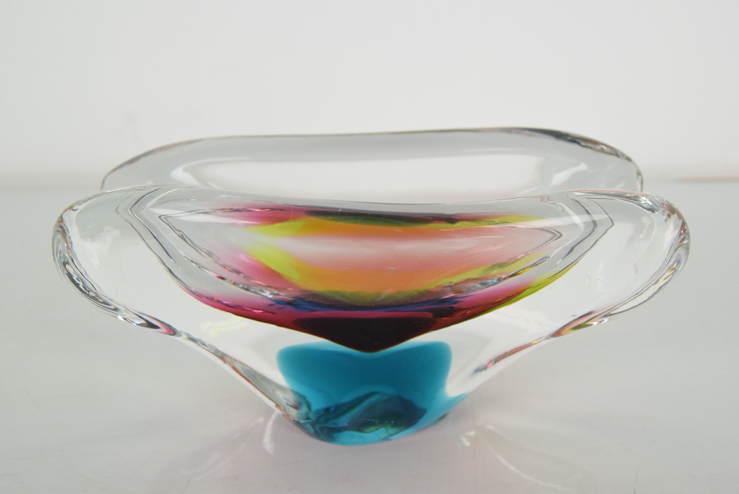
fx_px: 863
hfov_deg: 46.4
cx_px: 370
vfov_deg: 31.9
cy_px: 247
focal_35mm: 42
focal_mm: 28
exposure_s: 1/250
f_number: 8
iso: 1600
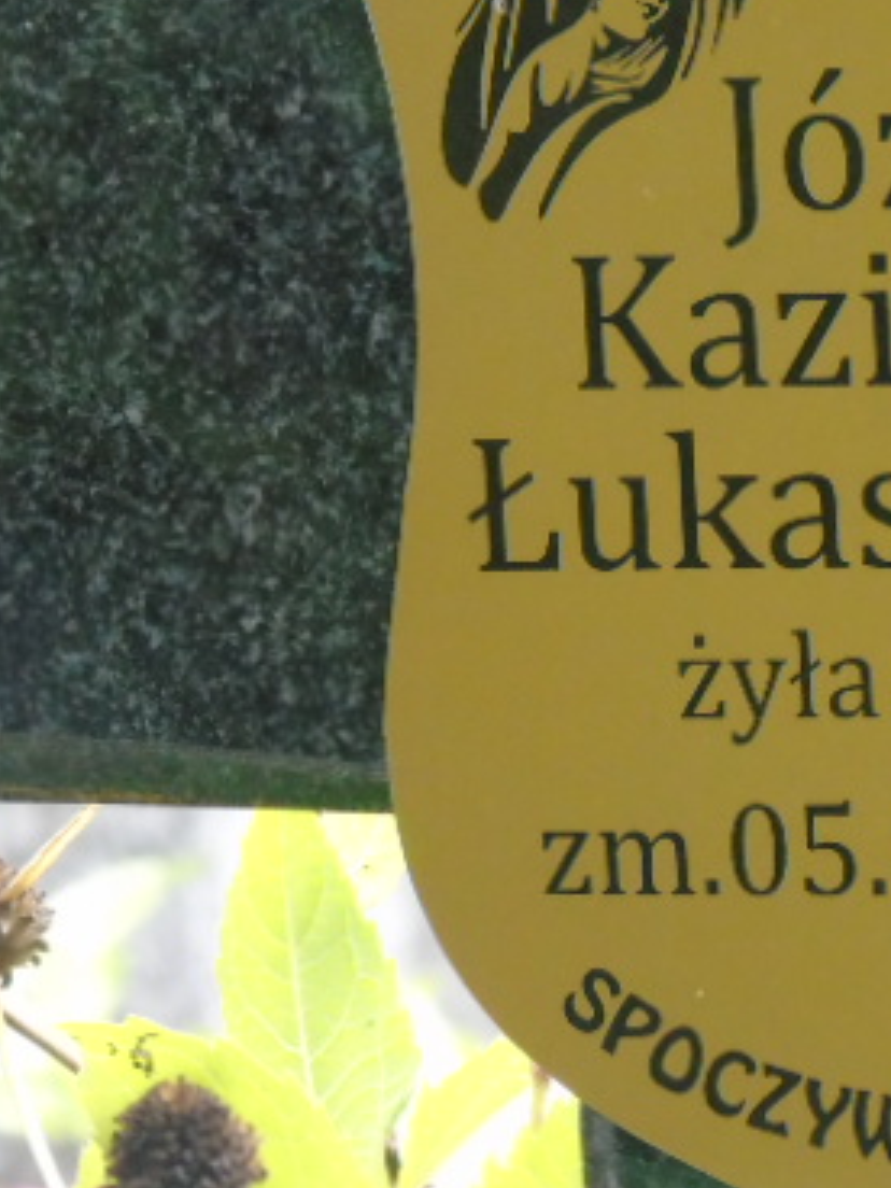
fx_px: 18910
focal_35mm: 551
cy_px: 442
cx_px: 946
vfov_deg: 3.6
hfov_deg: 2.7
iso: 800
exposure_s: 1/125
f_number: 5.1
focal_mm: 57
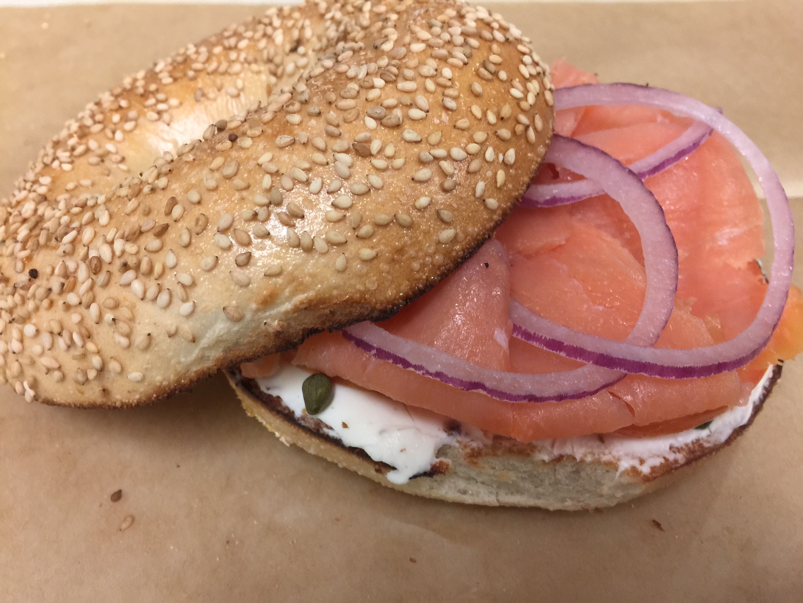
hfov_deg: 61.7
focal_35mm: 29
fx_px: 673
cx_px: 402
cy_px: 302
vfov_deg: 48.2
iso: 80
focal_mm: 4.15
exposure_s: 1/15
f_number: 2.2
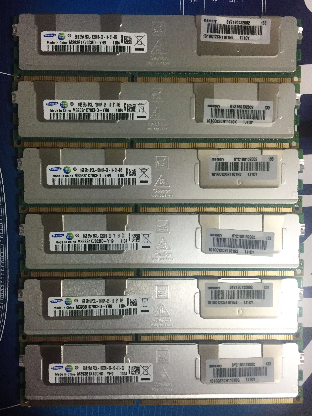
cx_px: 156
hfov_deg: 48.2
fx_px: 349
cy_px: 208
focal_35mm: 29
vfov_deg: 61.7
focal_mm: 4.15
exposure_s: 1/30
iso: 250
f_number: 2.2
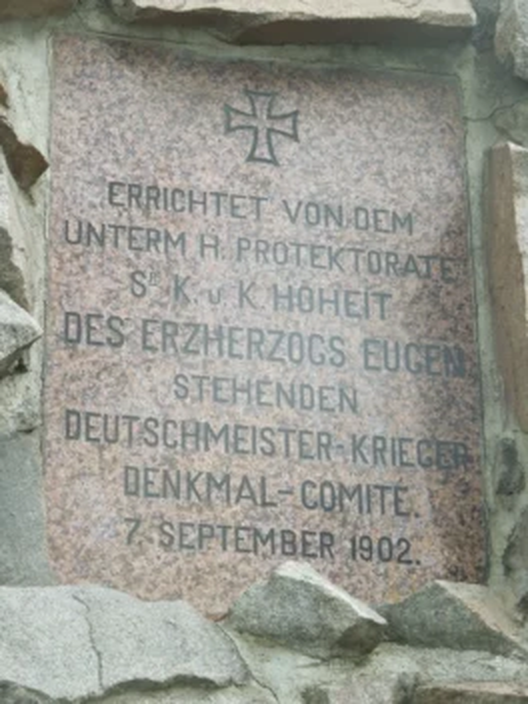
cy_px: 352
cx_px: 264
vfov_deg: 14.7
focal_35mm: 134
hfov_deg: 11.1
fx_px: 2725
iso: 400
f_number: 4.9
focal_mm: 24.2
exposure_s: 1/250
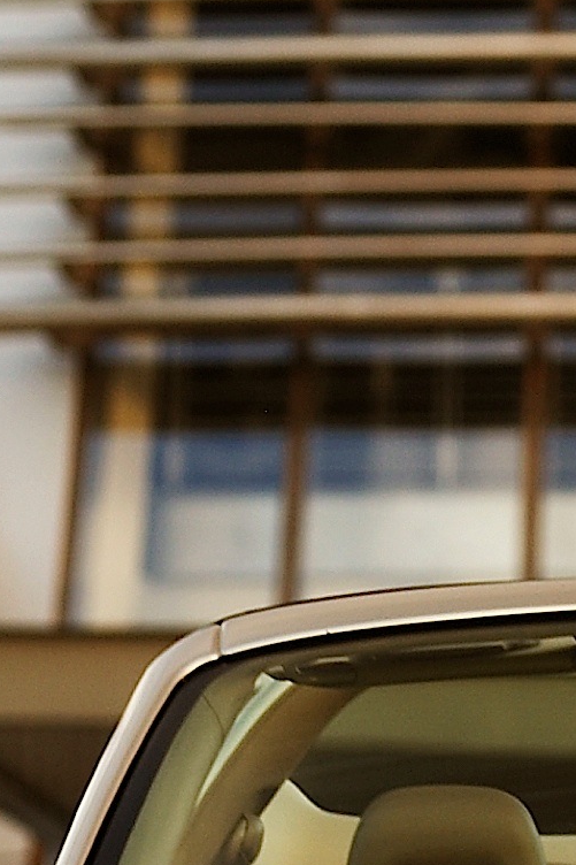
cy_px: 643
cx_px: 761
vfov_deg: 2.8
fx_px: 17959
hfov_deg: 1.8
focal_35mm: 748
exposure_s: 1/50
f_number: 7.1
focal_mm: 130
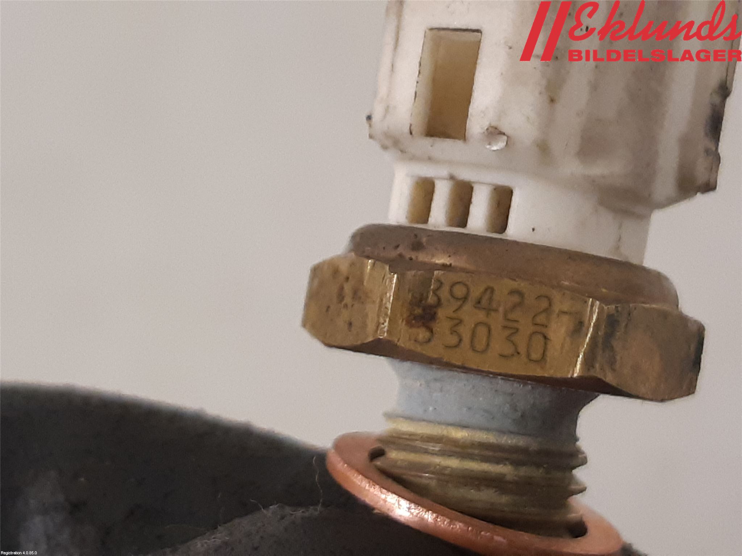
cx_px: 371
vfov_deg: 53.1
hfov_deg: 67.3
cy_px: 278
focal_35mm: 26
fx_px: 557
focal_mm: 3.93
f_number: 1.7
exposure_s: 1/50
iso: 250
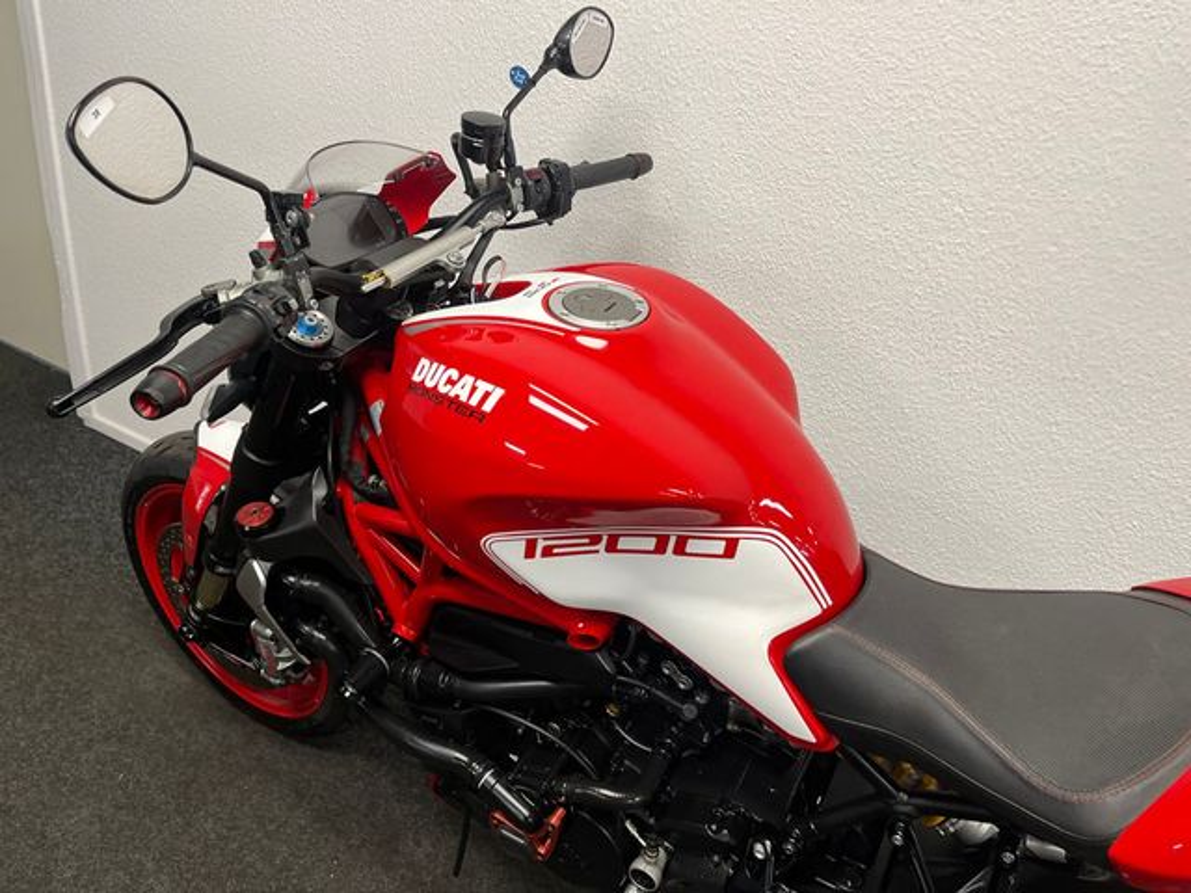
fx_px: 895
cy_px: 446
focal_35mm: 26
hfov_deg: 67.3
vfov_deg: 53.1
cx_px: 596
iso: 125
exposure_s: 1/100
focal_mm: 5.1
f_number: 1.6
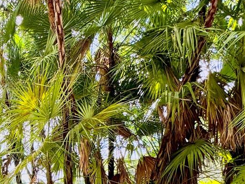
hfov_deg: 36.1
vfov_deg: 30.1
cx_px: -34
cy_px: 203
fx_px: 304
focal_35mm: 43
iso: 40
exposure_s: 1/267
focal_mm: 2.22
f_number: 2.2
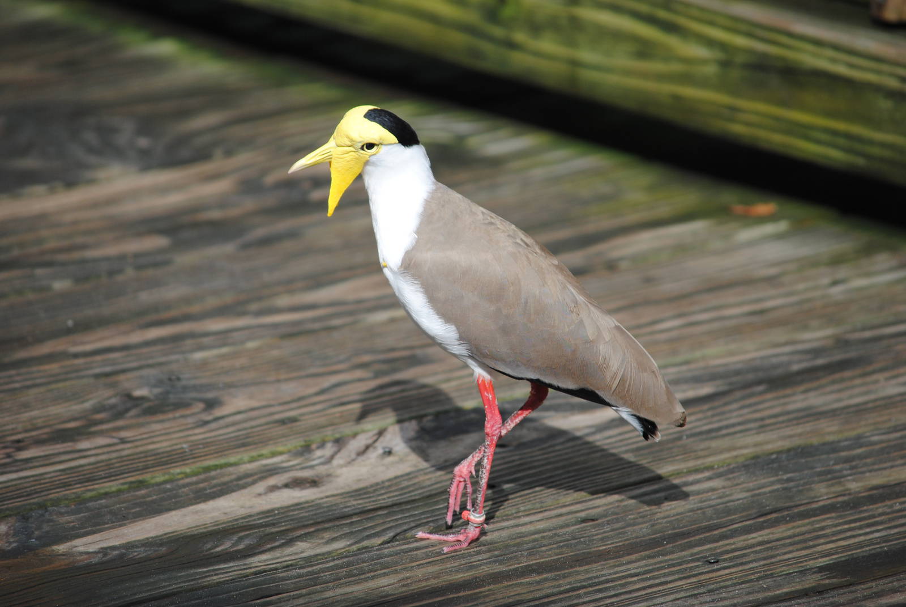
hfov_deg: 6.2
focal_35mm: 330
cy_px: 304
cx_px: 453
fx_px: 8315
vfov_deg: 4.2
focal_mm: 220
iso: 200
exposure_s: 1/800
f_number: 5.3
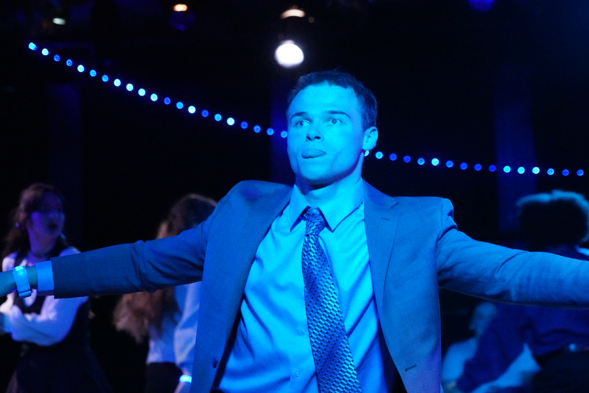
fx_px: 2094
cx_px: 294
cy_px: 196
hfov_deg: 16.0
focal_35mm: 128
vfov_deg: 10.7
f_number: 6.3
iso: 25600
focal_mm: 128
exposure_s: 1/200
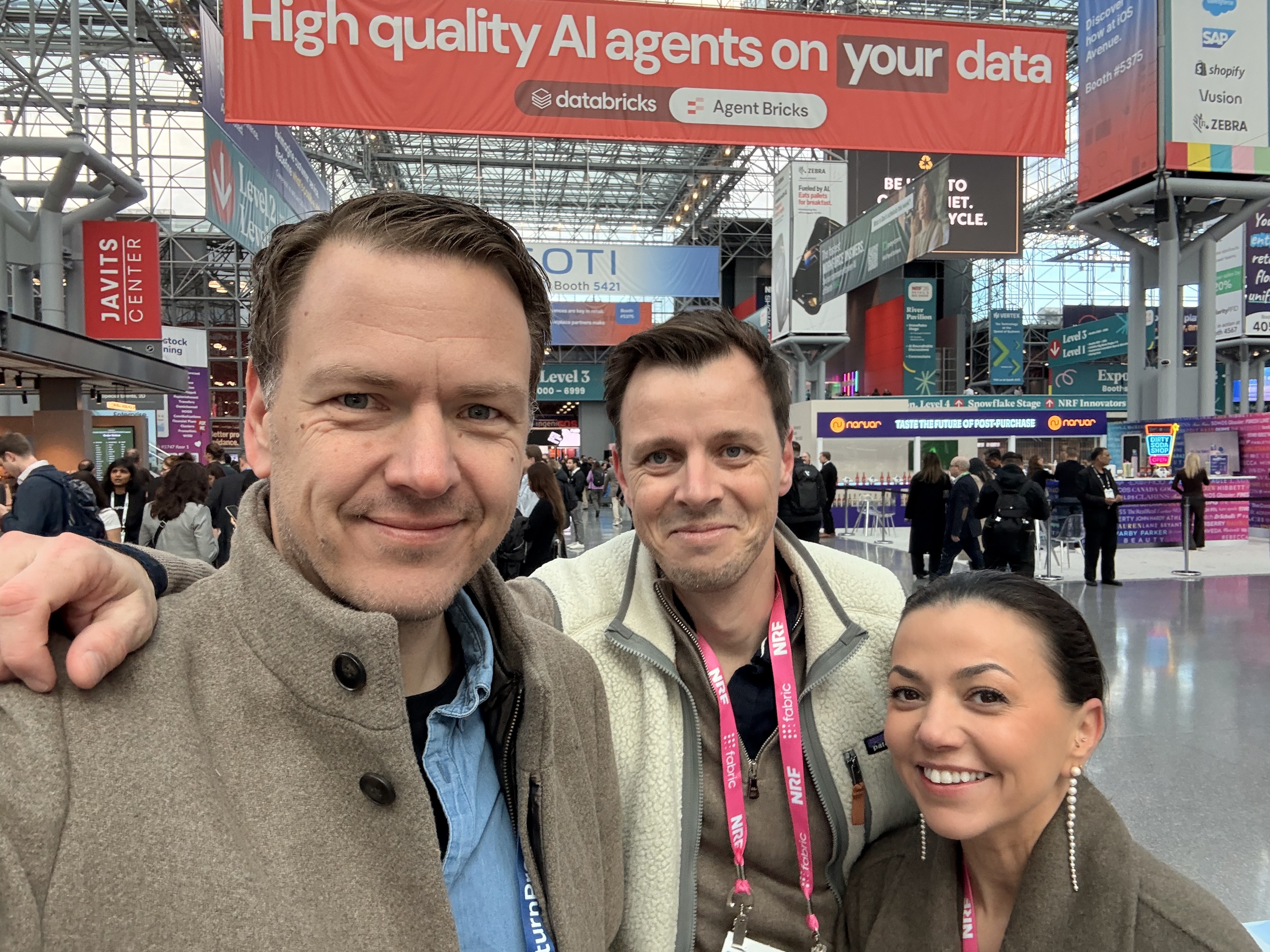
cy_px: 476
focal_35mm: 23
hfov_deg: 73.9
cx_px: 635
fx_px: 844
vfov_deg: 58.9
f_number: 1.9
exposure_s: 1/60
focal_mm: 2.69
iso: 100
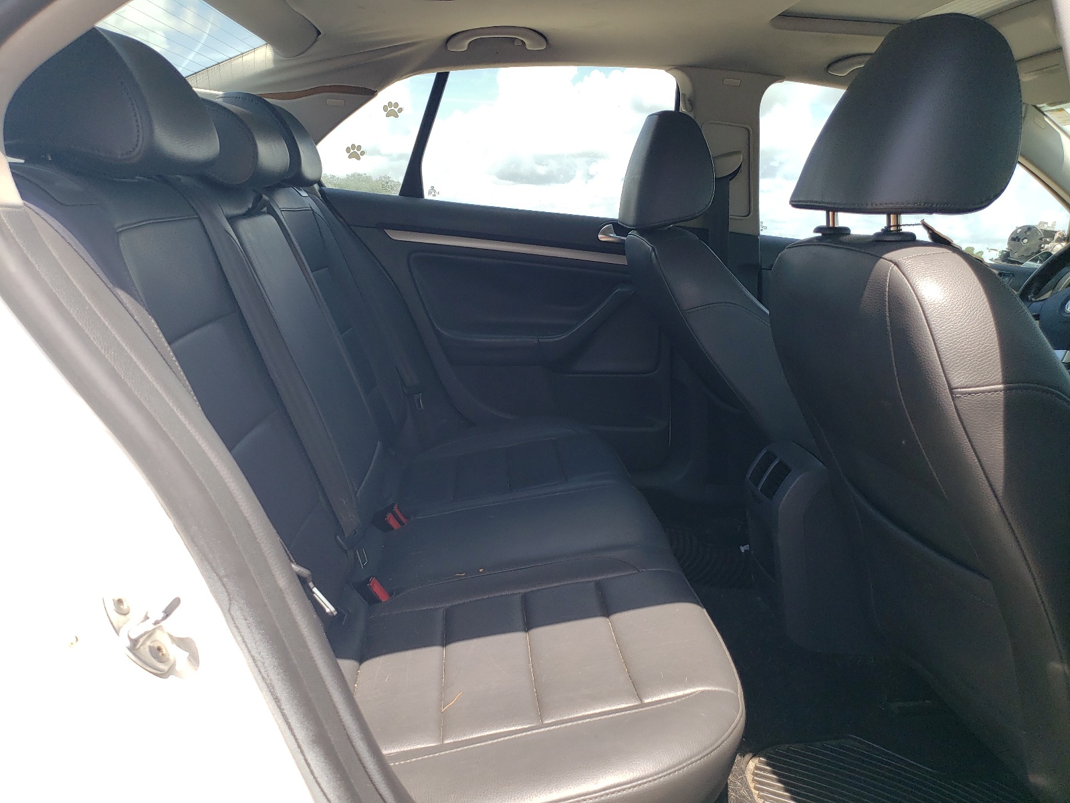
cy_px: 402
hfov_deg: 67.3
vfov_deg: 53.1
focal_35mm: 26
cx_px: 535
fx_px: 804
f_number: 1.5
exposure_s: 1/1000
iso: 50
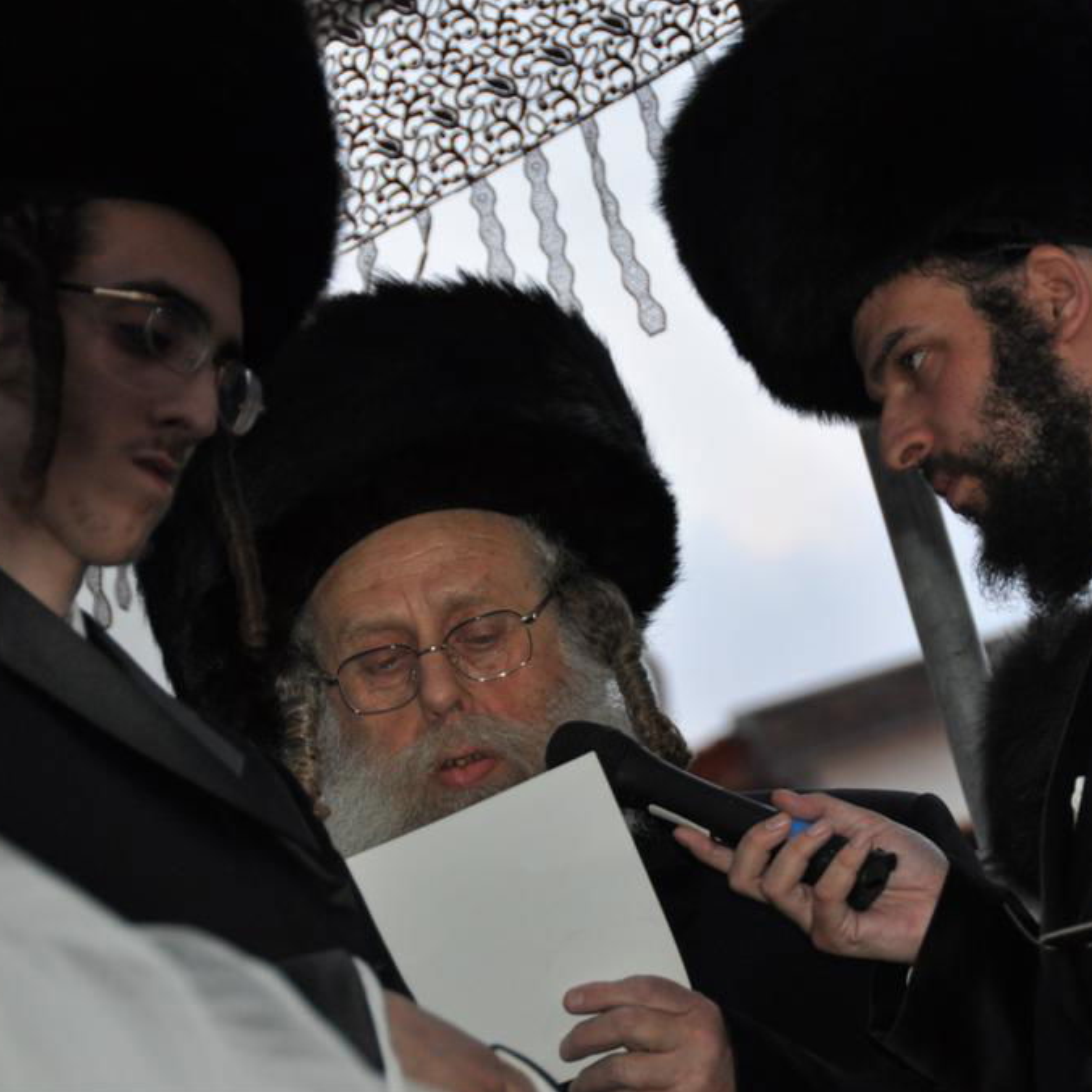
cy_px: 546
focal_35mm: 216
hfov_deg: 8.1
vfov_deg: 8.1
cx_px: 649
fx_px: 7709
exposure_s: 1/60
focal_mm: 112
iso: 800
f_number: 5.3
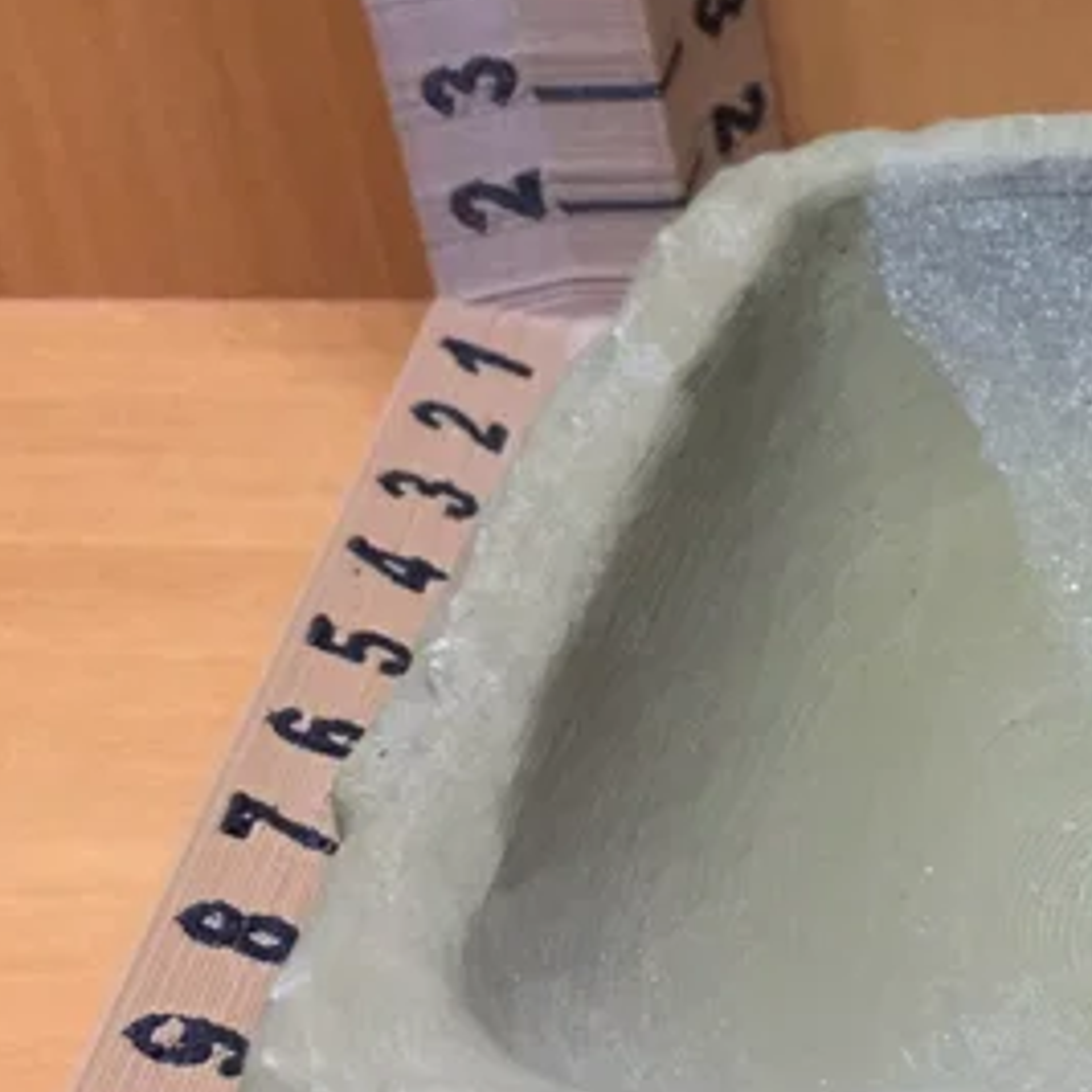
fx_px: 2855
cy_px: 787
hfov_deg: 19.8
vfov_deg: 21.5
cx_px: 1442
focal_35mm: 80
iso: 125
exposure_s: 1/15
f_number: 2.2
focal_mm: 4.15
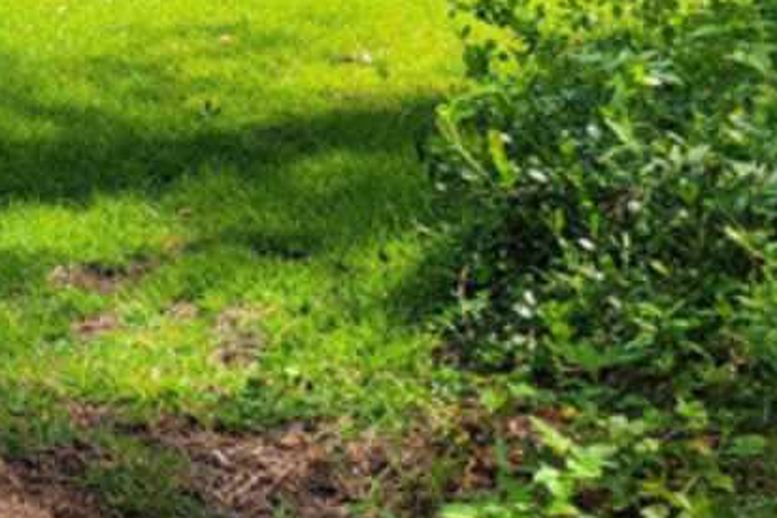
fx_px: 1814
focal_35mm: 84
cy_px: -337
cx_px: -202
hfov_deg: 22.0
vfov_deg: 14.7
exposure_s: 1/1000
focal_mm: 5.4
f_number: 1.8
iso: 40
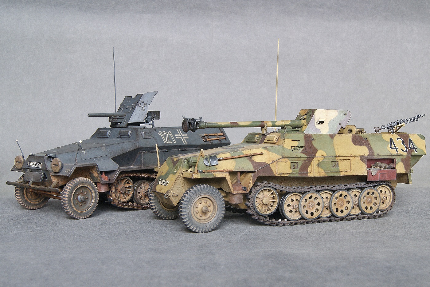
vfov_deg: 34.2
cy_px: 144
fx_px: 466
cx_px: 215
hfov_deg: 49.6
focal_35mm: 39
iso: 200
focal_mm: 26
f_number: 13
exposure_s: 1/3
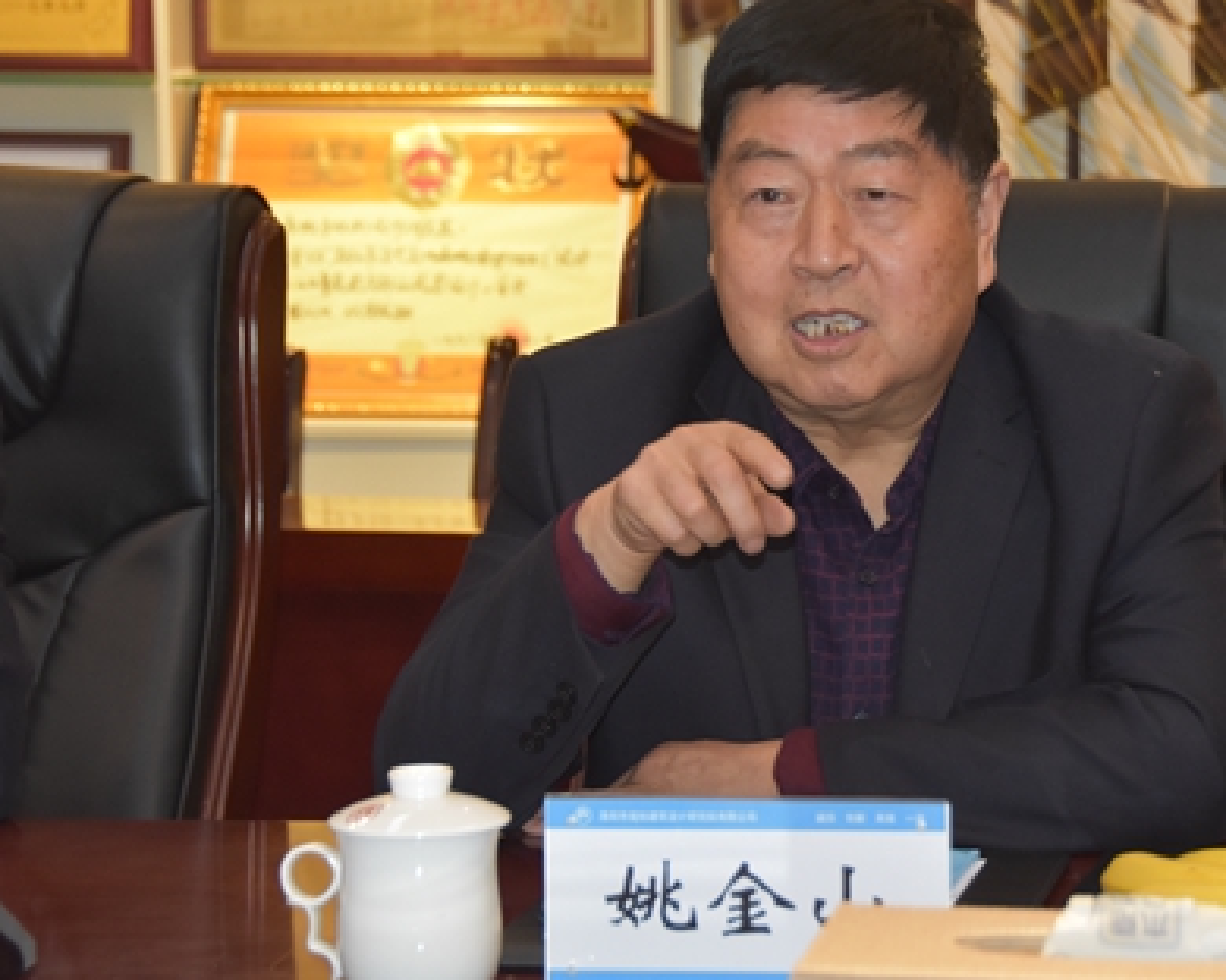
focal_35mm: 130
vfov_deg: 11.9
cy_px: 440
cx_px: 886
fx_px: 4717
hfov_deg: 14.8
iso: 1100
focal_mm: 60
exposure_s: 1/60
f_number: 4.8
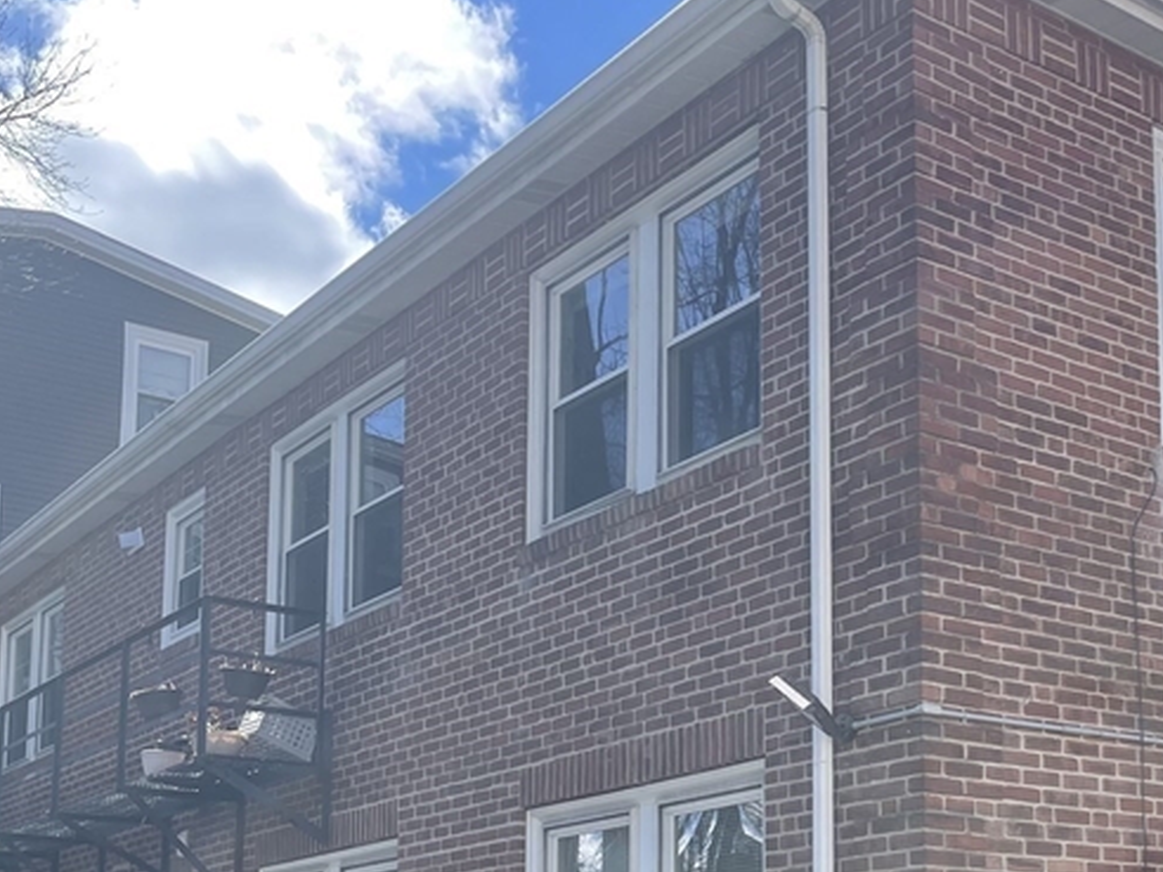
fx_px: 1747
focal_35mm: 52
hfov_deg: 35.8
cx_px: 896
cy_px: 803
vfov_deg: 27.0
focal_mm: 5.1
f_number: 1.6
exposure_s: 1/1575
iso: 32
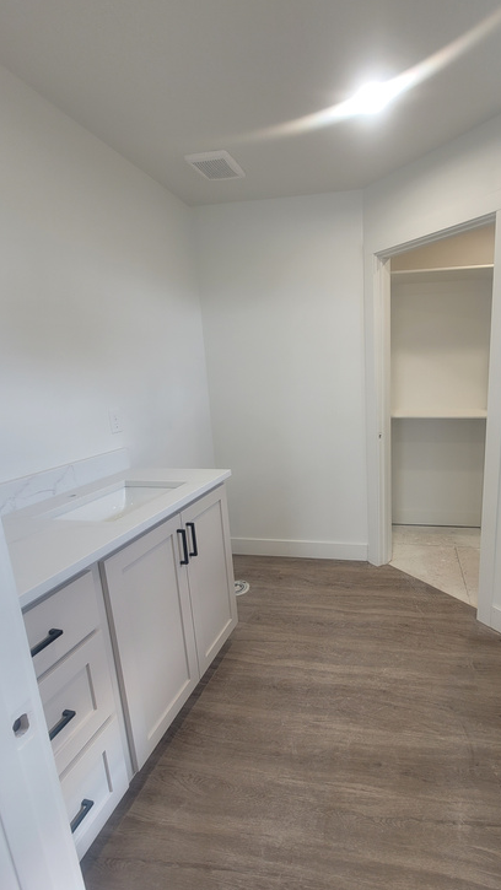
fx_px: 354
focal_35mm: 15
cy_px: 455
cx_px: 340
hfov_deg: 68.3
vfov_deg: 103.0
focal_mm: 2.2
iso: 64
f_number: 2.2
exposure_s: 1/60
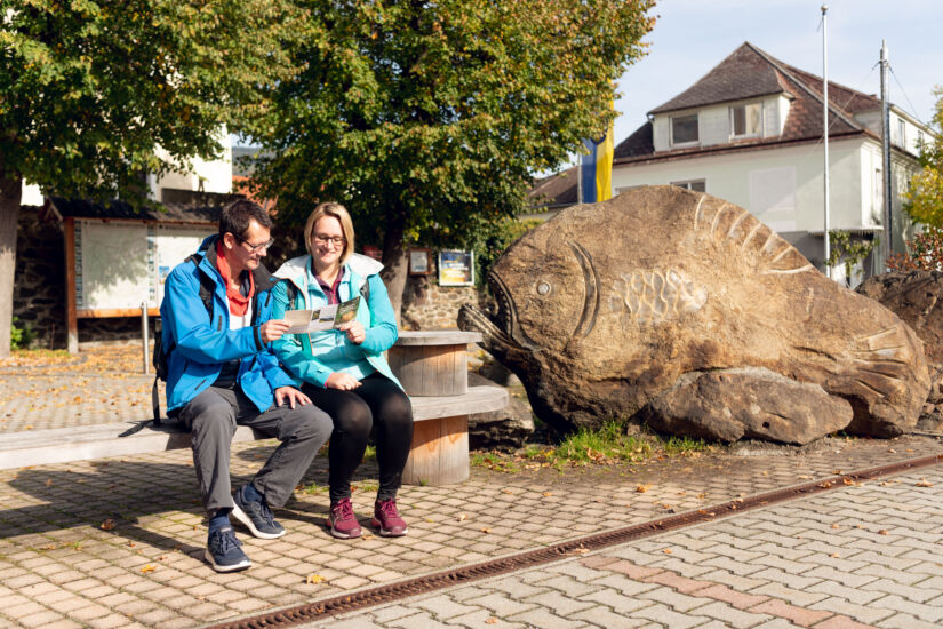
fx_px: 891
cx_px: 472
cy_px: 314
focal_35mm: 34
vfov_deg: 38.9
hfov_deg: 55.8
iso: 100
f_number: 2.8
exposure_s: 1/1250
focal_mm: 34
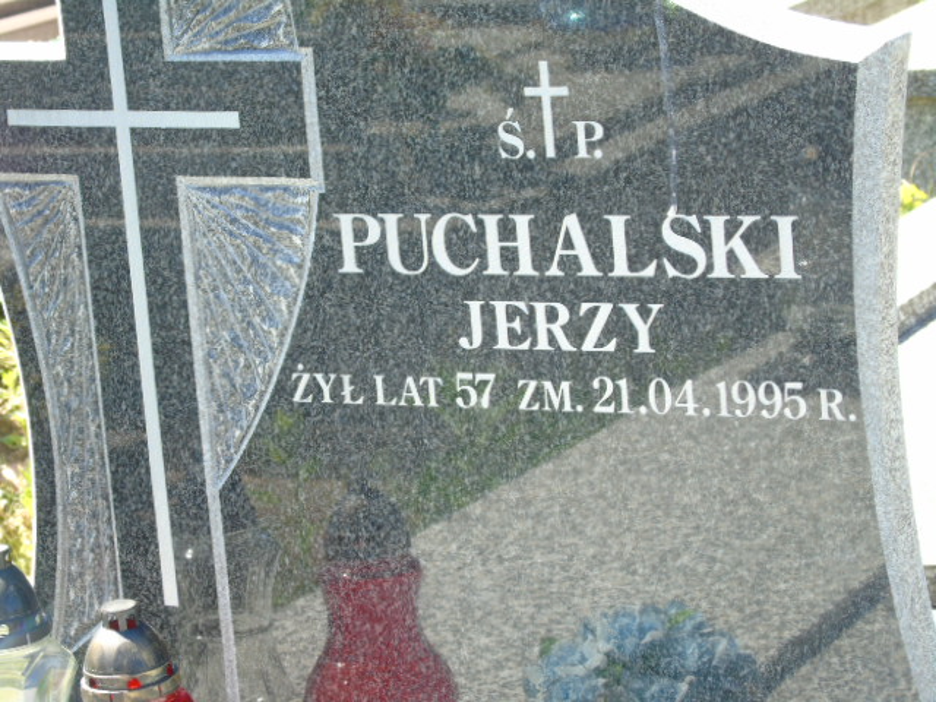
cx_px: 468
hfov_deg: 15.9
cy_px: 351
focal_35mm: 124
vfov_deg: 12.0
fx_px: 3353
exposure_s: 1/80
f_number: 4.6
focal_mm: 22
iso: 80
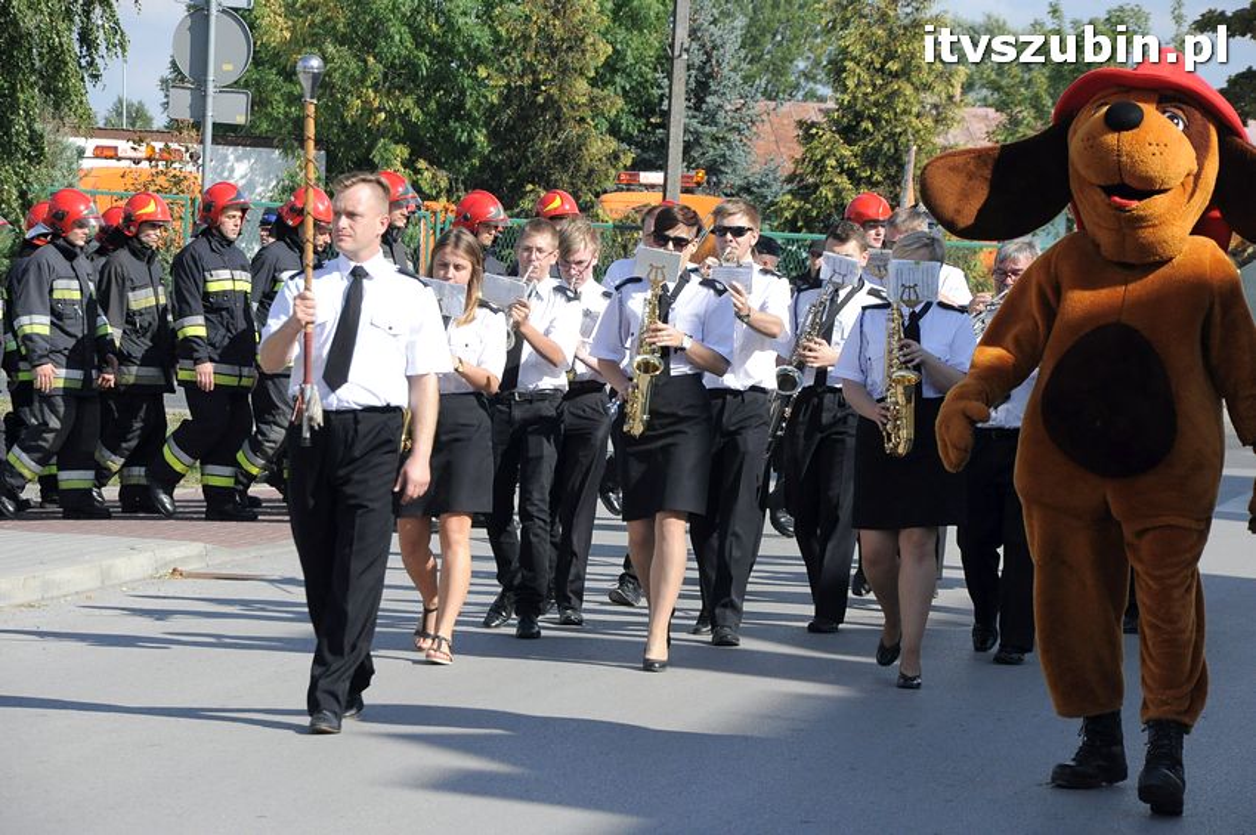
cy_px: 418
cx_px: 628
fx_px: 5490
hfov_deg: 13.1
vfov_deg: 8.7
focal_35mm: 158
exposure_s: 1/1250
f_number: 9
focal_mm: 105
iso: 800
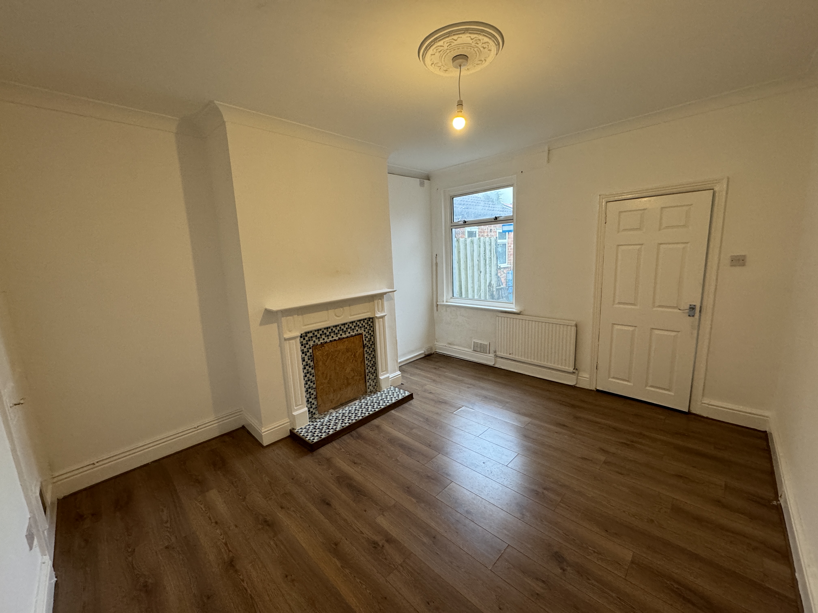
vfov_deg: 85.7
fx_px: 331
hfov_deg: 102.1
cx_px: 409
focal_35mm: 14
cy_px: 306
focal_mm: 2.22
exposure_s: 1/100
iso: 250
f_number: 2.2
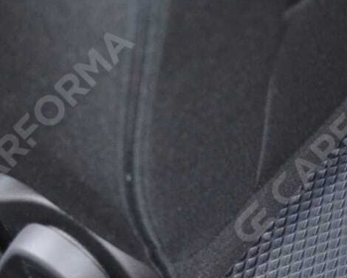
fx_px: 945
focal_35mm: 92
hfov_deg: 19.9
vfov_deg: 16.1
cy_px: 328
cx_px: 387
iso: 2200
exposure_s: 1/60
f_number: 3.8
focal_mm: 22
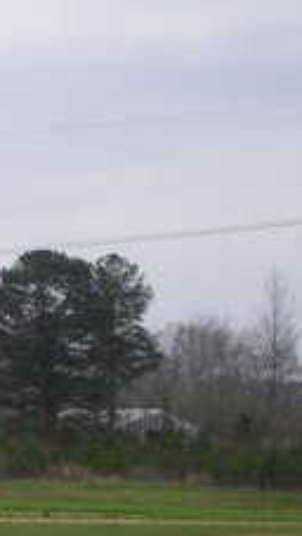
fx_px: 3226
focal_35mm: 227
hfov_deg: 5.3
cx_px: -290
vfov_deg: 9.5
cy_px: 338
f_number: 4.6
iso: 50
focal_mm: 12.3
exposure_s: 1/180
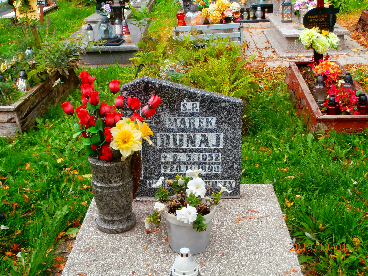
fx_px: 500
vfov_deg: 30.9
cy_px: 138
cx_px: 184
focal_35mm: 47
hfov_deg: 40.4
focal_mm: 8.29
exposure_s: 1/125
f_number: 4.2
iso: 100
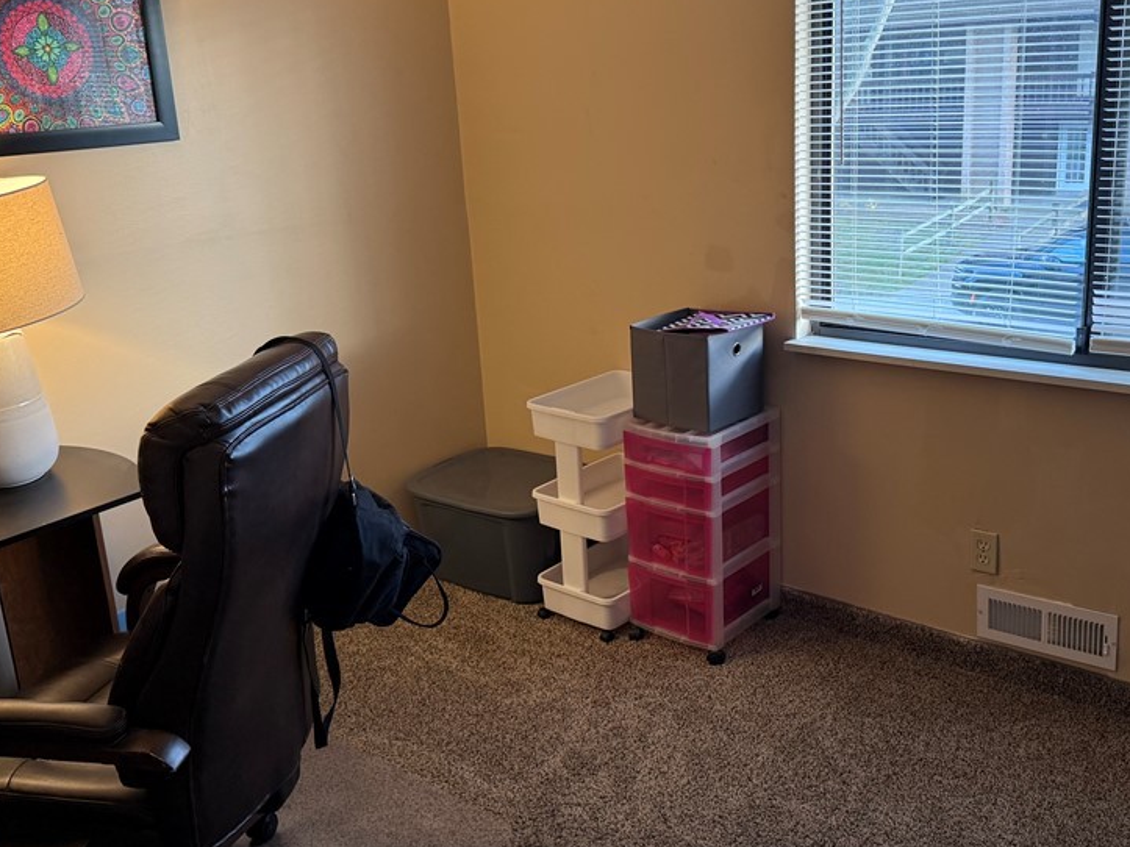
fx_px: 1110
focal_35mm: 34
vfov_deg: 41.7
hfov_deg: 53.8
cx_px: 639
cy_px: 380
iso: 200
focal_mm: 6.76
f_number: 1.78
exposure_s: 1/60
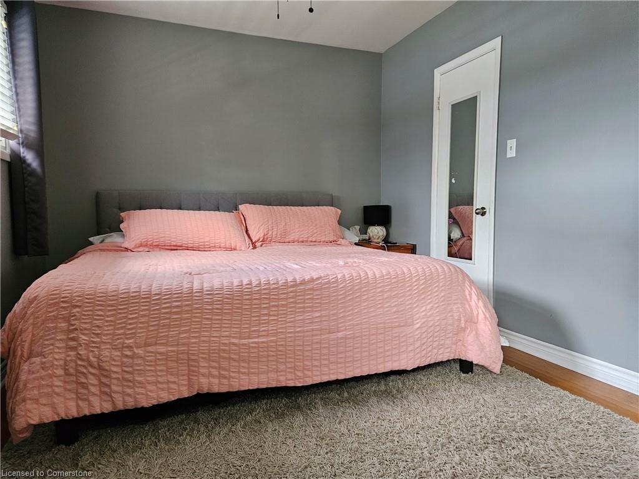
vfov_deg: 58.9
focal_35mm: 23
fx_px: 425
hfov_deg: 73.9
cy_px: 240
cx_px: 320
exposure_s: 1/120
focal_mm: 5.4
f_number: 1.8
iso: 800
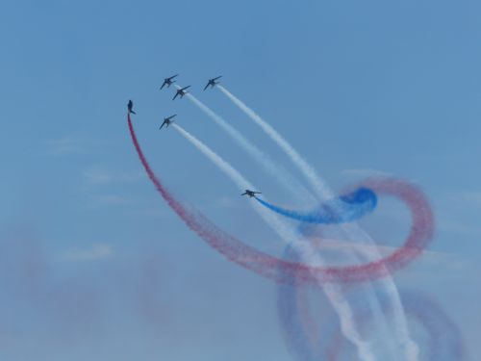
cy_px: 180
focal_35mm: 268
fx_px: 3724
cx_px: 240
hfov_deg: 7.4
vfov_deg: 5.5
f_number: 6.3
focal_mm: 48.3
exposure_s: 1/1600
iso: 100
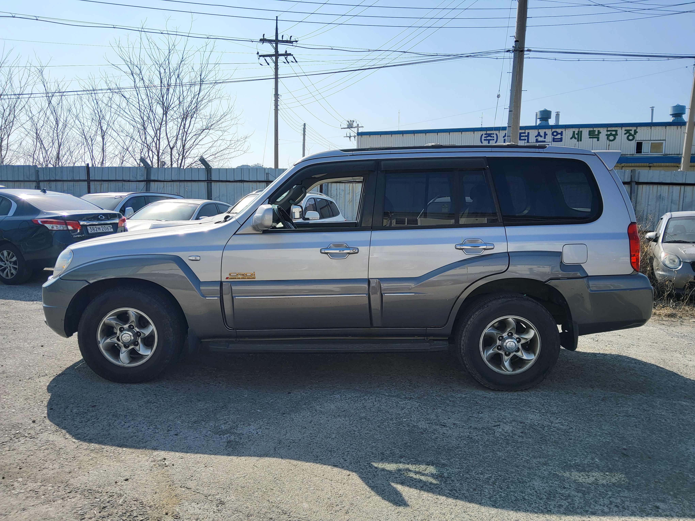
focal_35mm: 26
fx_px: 522
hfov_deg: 67.3
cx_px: 348
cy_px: 260
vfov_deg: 53.1
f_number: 1.8
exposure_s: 1/1135
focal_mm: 3.98
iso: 12
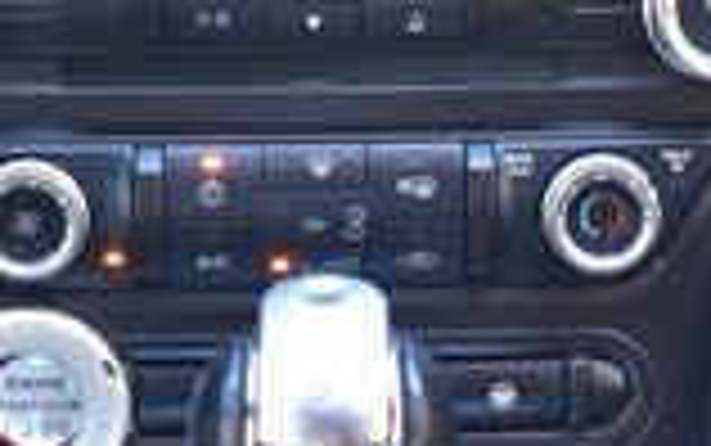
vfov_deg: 10.3
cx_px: 360
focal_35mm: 124
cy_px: -194
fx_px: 2404
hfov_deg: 16.8
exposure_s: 1/15
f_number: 6.3
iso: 560
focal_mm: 20
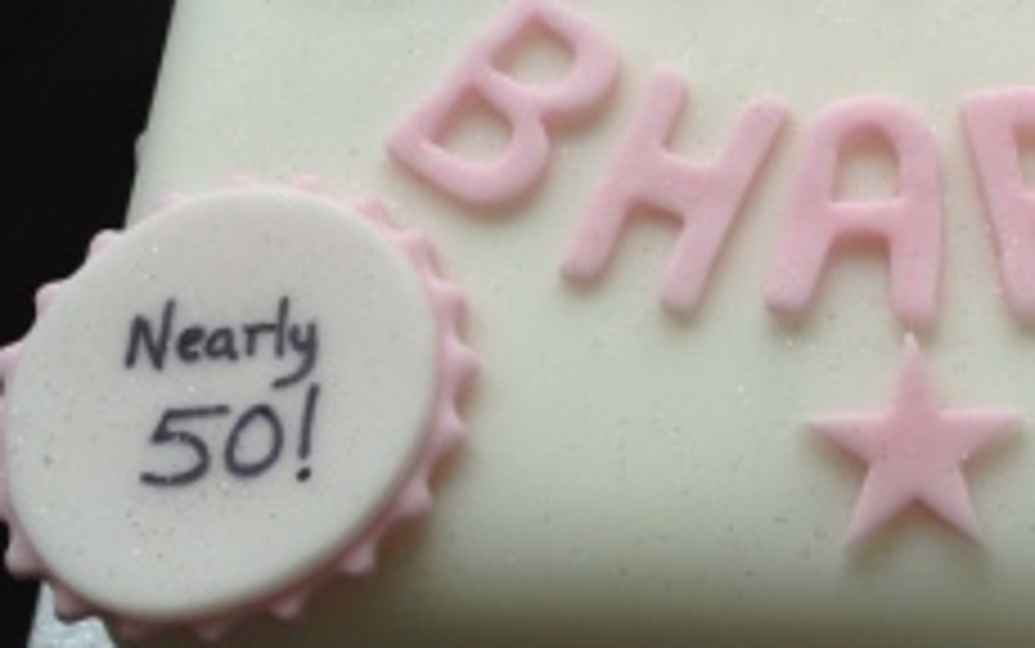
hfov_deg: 29.1
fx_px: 1919
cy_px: 99
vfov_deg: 18.9
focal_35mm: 68
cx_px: 918
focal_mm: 4.12
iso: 50
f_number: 2.4
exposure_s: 1/30
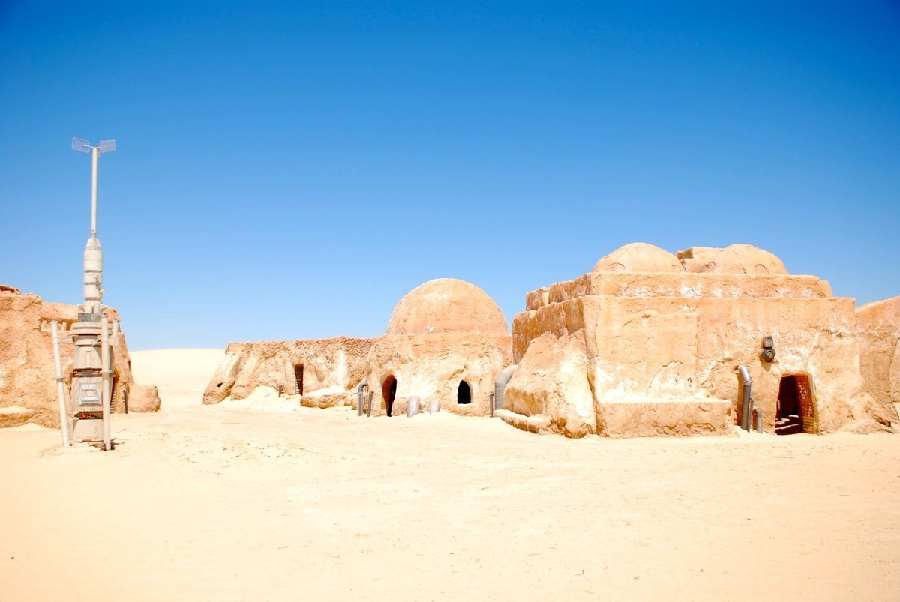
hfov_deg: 53.1
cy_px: 301
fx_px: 901
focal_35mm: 36
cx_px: 450
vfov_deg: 37.0
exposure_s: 1/800
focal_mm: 24
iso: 100
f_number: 4
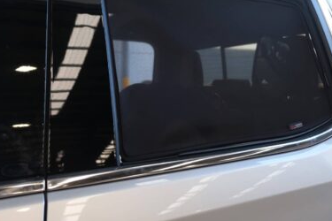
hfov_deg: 53.1
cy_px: 75
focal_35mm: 36
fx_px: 332
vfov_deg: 36.5
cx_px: 181
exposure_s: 1/58
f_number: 2.8
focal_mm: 18
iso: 160
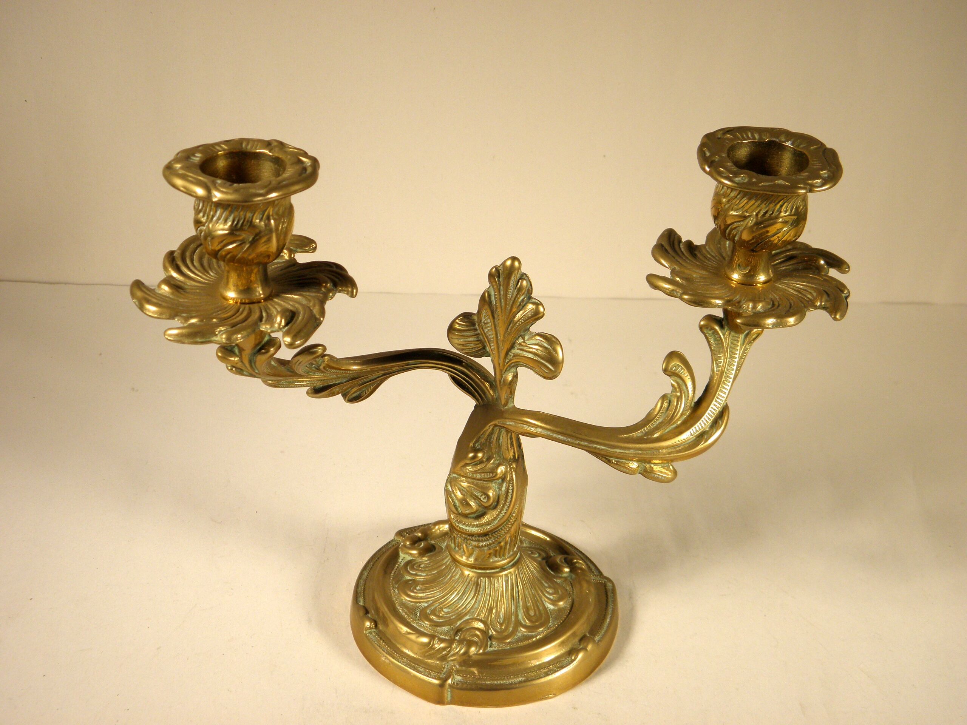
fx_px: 1313
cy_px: 362
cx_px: 484
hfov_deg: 40.4
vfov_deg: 30.9
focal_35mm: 47
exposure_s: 1/80
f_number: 3.9
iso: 100
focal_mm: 8.6
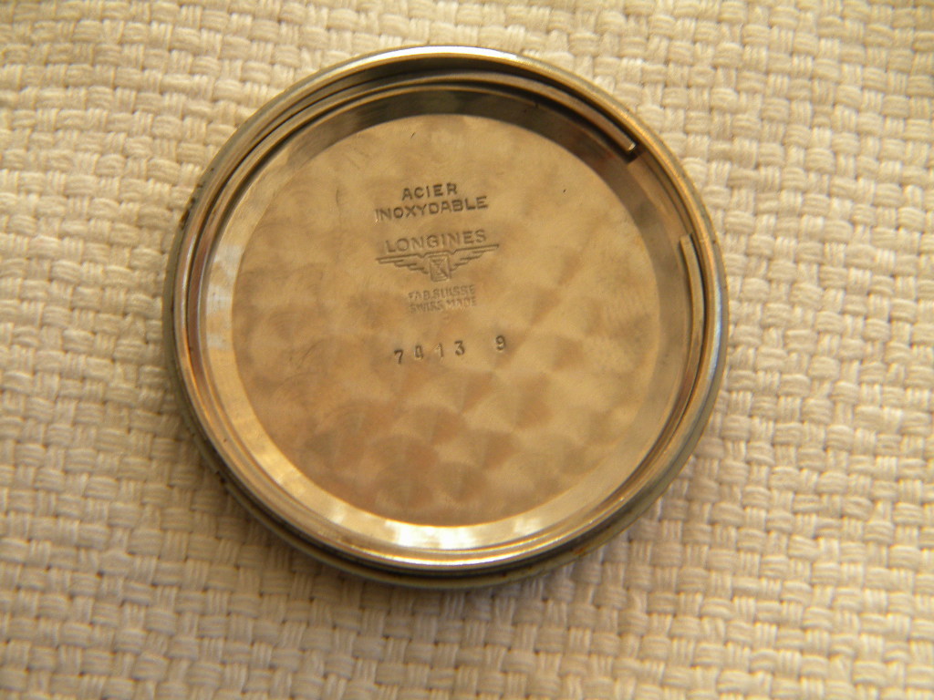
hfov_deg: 23.6
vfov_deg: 17.8
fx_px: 2239
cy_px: 350
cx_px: 467
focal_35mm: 83
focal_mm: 15.1
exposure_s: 1/59.6
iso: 111
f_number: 4.5
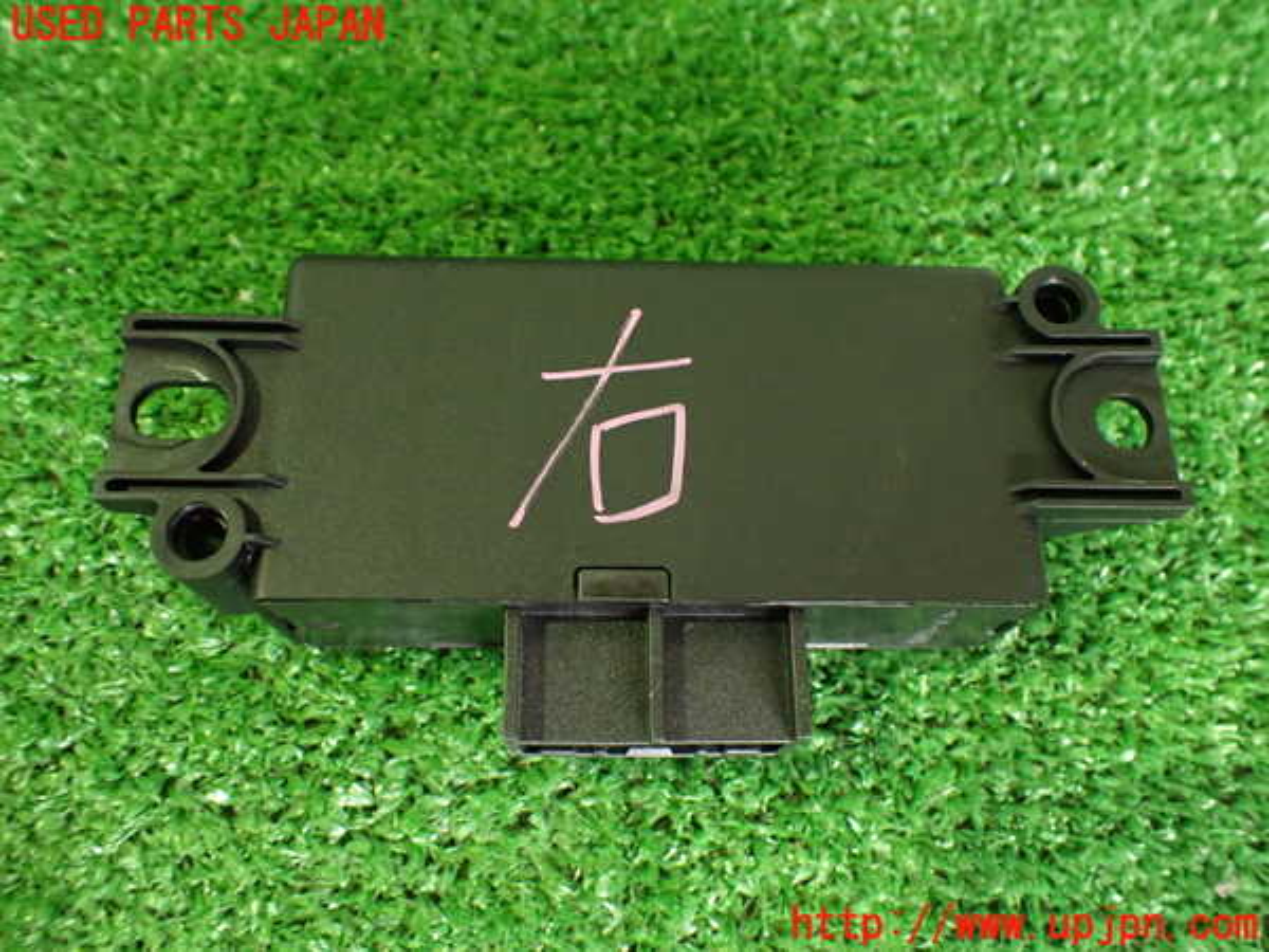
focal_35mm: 30
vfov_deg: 46.8
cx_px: 634
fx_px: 1100
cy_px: 476
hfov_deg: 60.0
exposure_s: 1/30
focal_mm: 5.4
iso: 800
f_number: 2.3
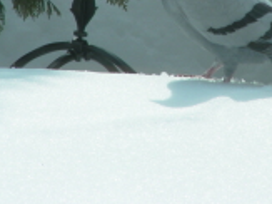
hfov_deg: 2.4
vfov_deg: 1.8
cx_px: 199
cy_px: -5
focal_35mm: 814
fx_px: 6391
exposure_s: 1/275
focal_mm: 63.3
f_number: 5.6
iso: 50
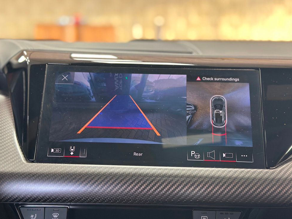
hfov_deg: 38.2
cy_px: 111
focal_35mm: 50
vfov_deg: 29.1
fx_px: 422
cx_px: 144
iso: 400
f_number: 1.78
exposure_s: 1/60
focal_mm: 6.86
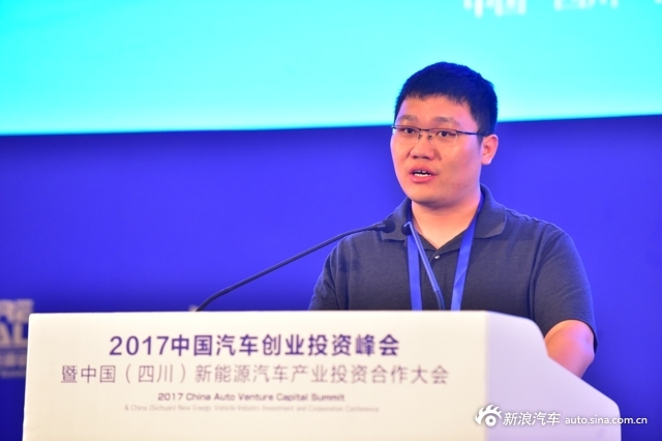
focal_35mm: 180
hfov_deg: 11.4
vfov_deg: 7.6
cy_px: 220
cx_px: 331
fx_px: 3308
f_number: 4
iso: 2000
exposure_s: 1/125
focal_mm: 180
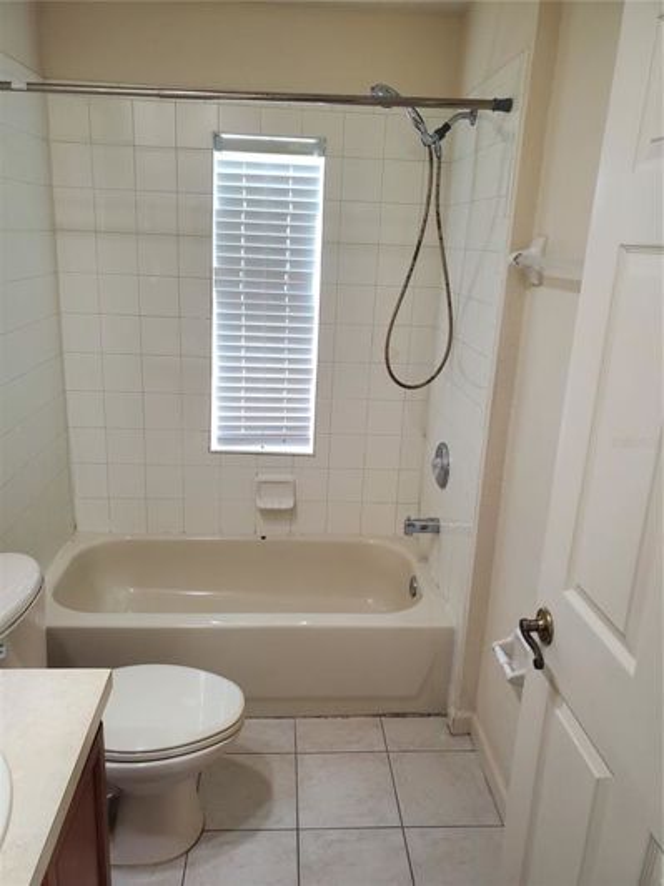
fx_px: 665
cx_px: 332
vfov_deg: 67.3
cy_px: 443
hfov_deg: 53.1
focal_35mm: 26
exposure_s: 1/40
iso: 200
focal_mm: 4.3
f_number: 2.4
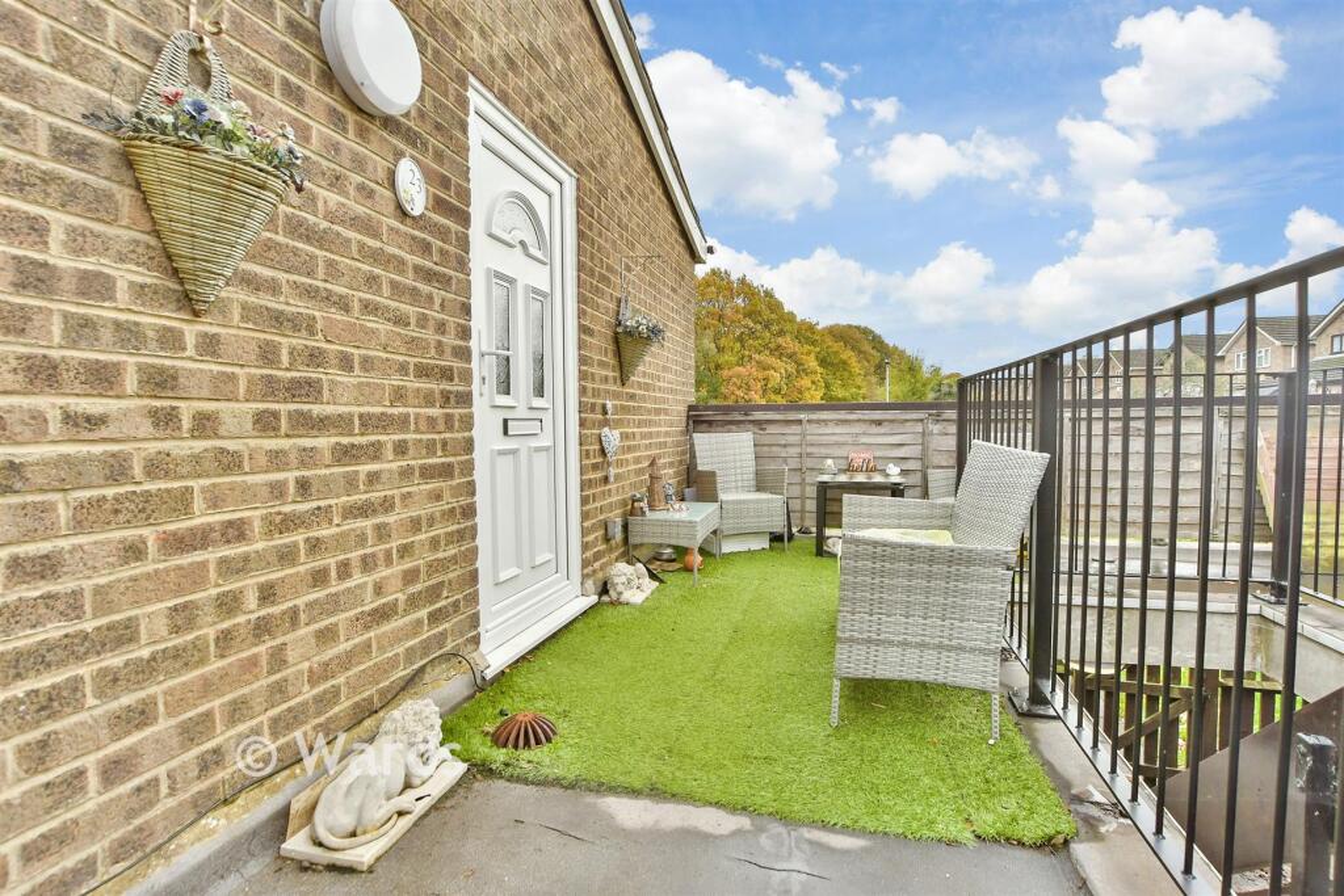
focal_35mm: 15
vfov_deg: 77.3
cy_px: 448
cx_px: 672
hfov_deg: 100.4
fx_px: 560
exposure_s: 1/320
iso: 500
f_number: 9
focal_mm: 10
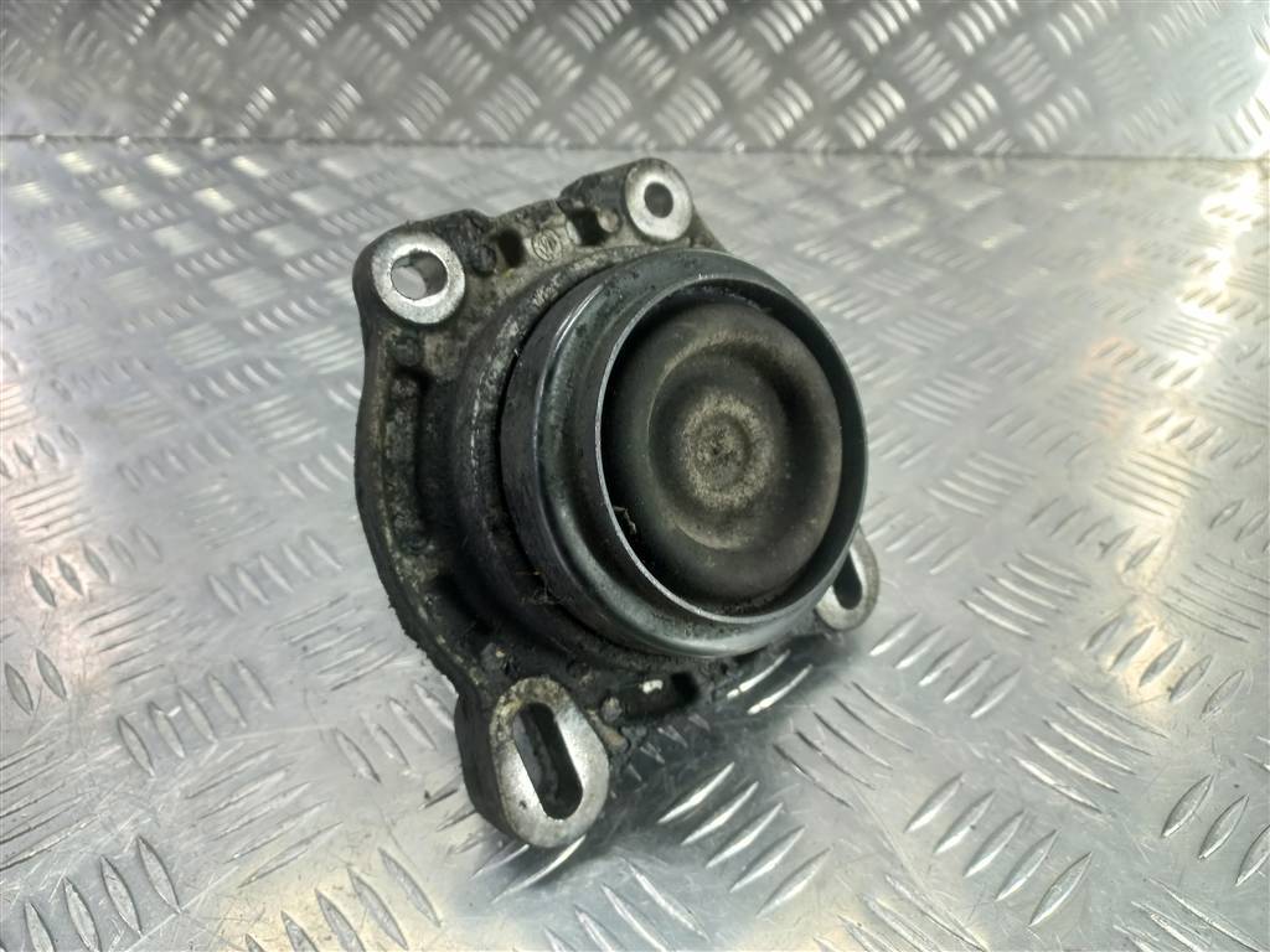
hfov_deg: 69.4
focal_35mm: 25
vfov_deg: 54.9
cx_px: 635
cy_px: 476
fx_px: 917
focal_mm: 4.6
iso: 100
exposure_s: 1/50
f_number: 1.8
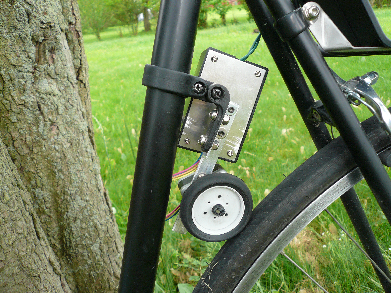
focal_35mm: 28
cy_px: 146
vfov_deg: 49.7
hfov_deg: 63.4
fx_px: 316
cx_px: 196
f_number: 2.8
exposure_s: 1/100
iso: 100
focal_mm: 4.6
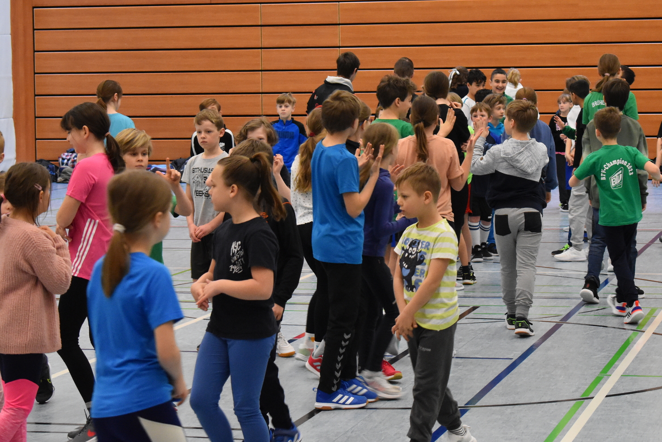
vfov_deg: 16.6
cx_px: 331
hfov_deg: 24.6
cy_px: 221
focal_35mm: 82
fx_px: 1517
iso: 3200
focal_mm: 55
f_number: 5.6
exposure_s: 1/125
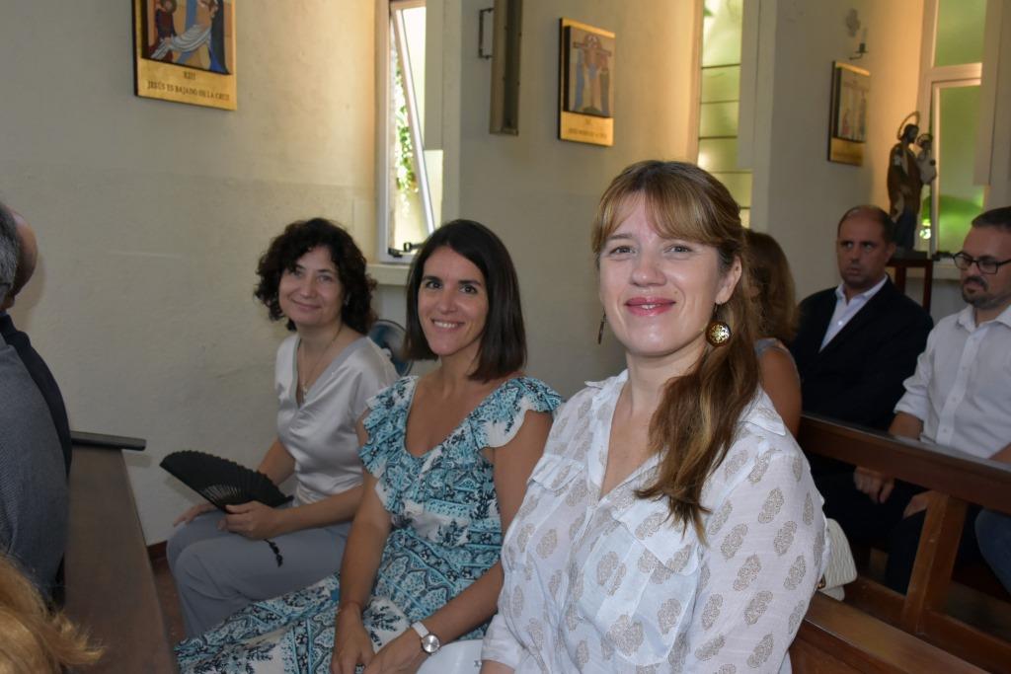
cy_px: 337
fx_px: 969
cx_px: 506
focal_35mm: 34
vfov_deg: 38.4
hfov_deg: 55.1
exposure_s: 1/250
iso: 1600
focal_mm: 23
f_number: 6.3
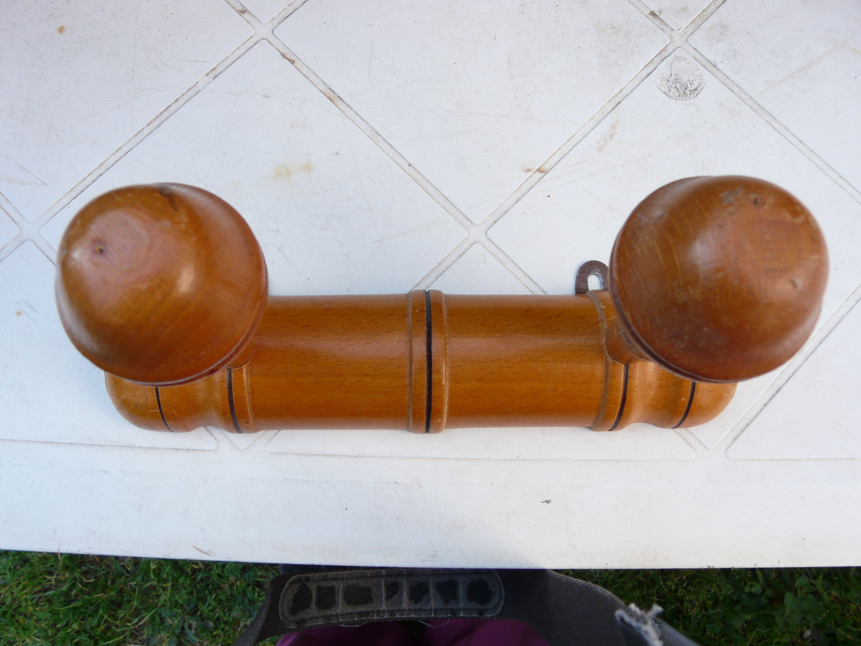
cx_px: 430
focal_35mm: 28
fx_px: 696
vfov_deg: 49.7
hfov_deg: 63.4
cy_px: 323
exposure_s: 1/125
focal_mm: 4.6
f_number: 3.6
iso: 100
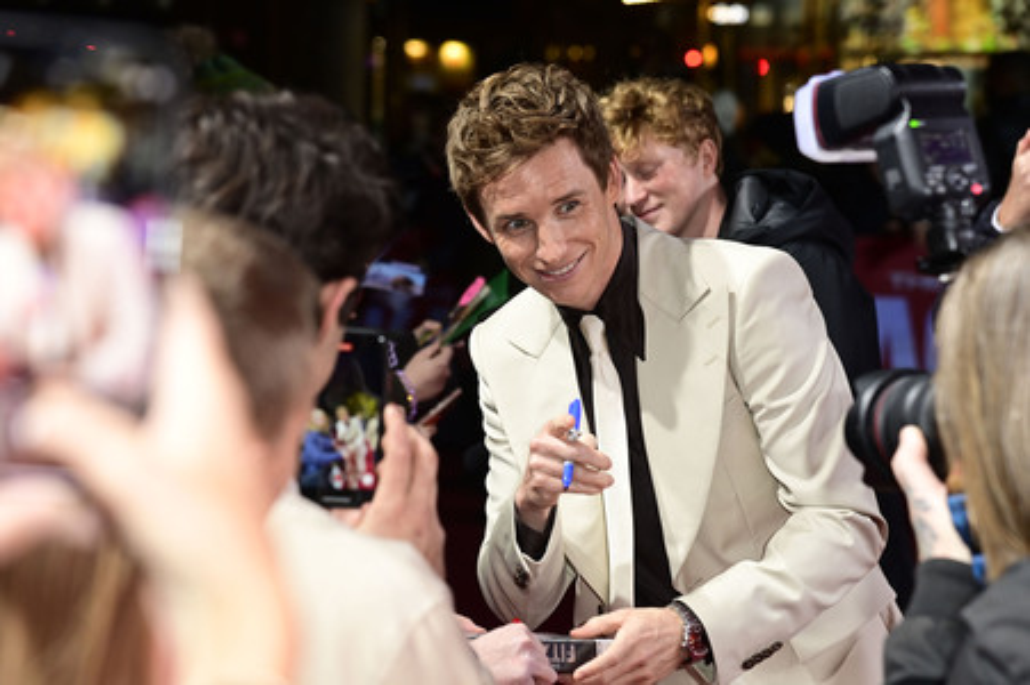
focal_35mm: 120
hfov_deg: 17.1
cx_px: 515
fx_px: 3431
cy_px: 342
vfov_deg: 11.4
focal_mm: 120
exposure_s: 1/250
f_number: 5
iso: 2000
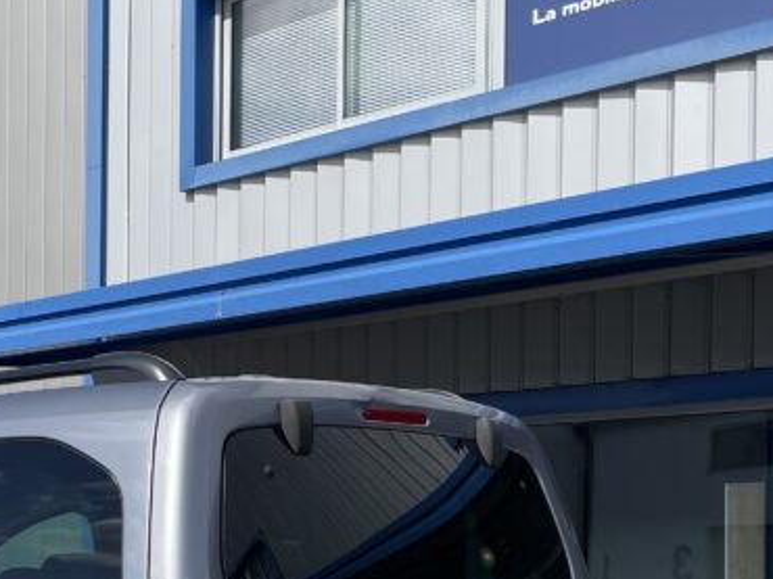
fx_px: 1607
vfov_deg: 19.9
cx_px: 121
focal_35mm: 72
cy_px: 560
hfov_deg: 26.4
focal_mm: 4.2
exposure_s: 1/3731
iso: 32
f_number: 1.6
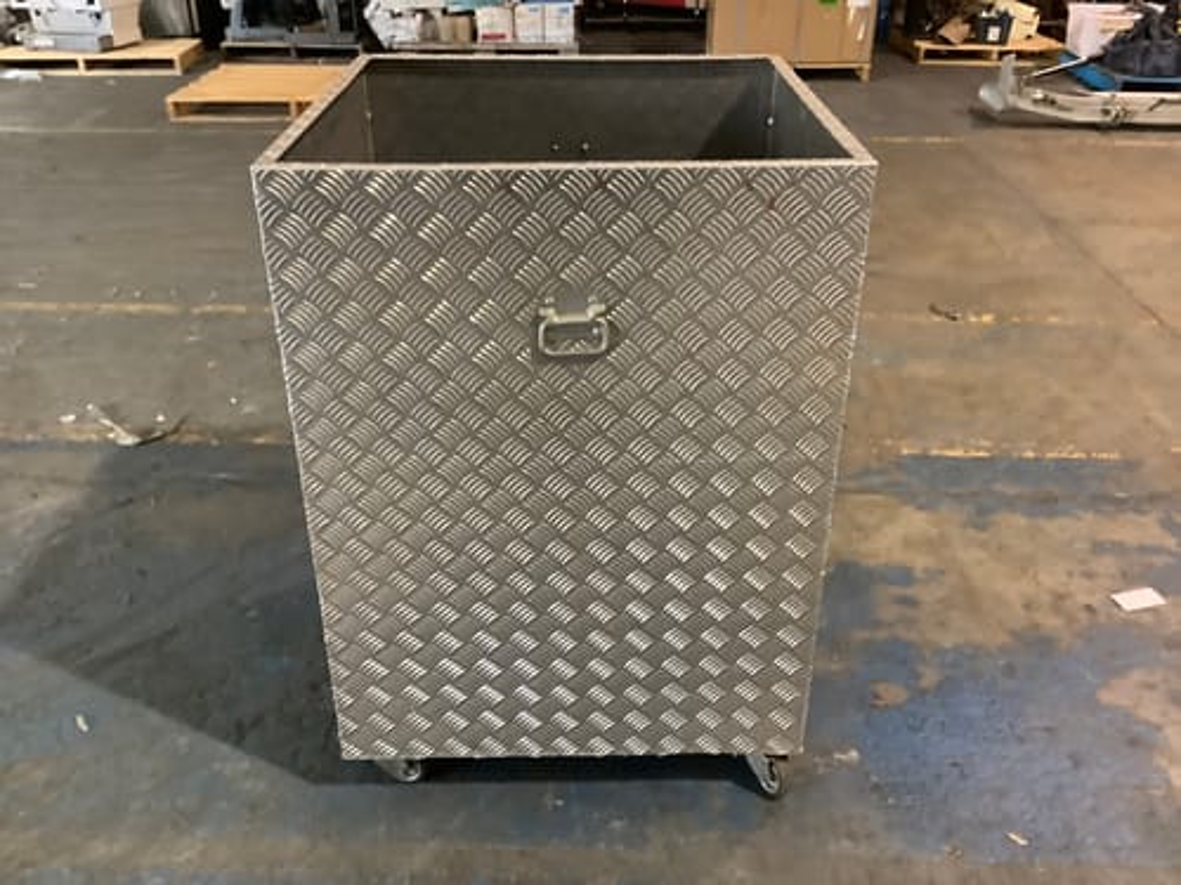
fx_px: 1058
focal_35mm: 31
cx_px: 590
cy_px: 442
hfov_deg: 58.4
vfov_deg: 45.4
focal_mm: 3.3
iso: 500
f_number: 2.4
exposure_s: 1/25
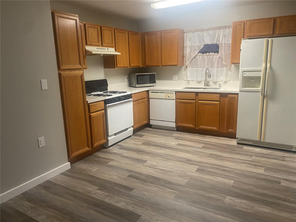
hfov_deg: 67.3
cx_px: 148
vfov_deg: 53.1
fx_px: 222
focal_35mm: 26
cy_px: 111
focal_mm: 4.25
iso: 250
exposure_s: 1/60
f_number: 1.8
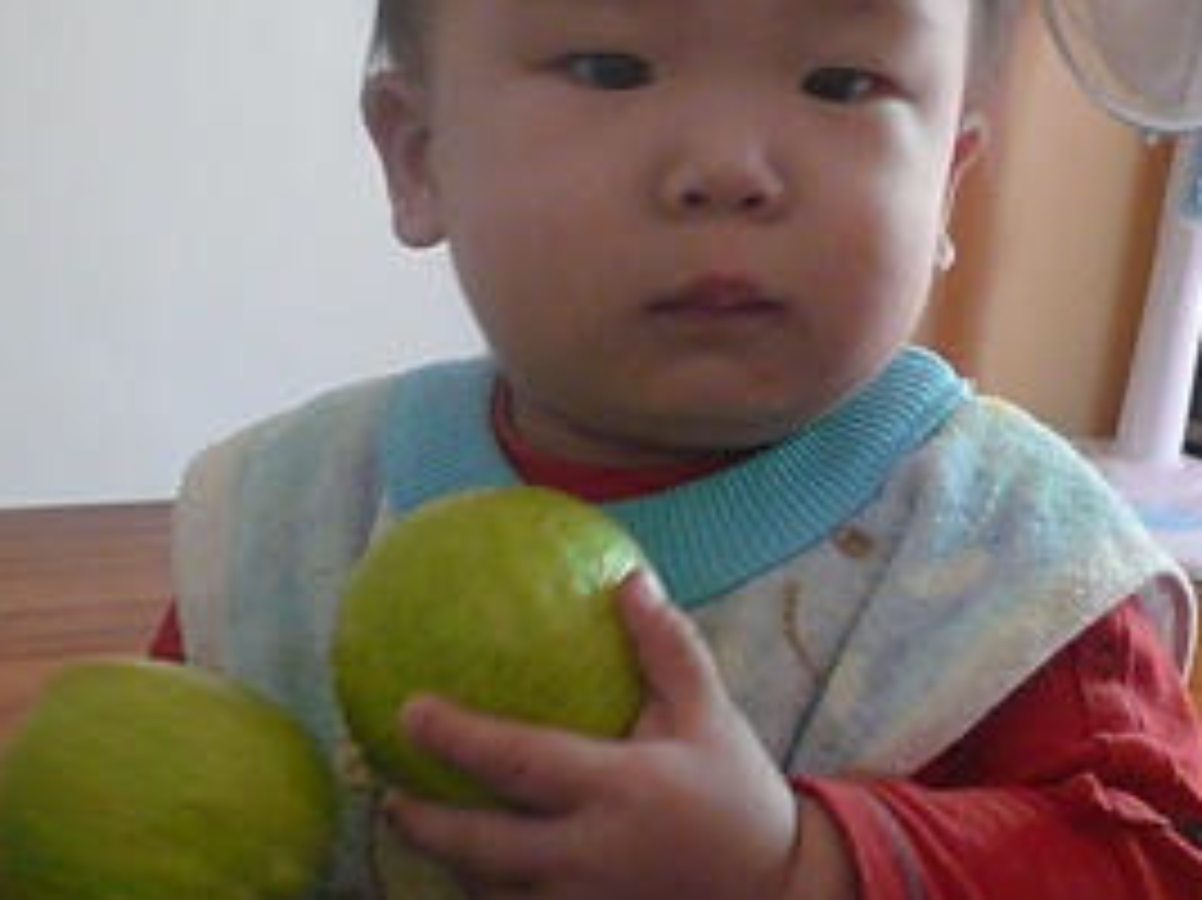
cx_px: 621
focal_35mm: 63
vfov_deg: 23.2
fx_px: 2187
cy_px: 310
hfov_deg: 30.7
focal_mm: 4.6
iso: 200
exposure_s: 1/10
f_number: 2.8
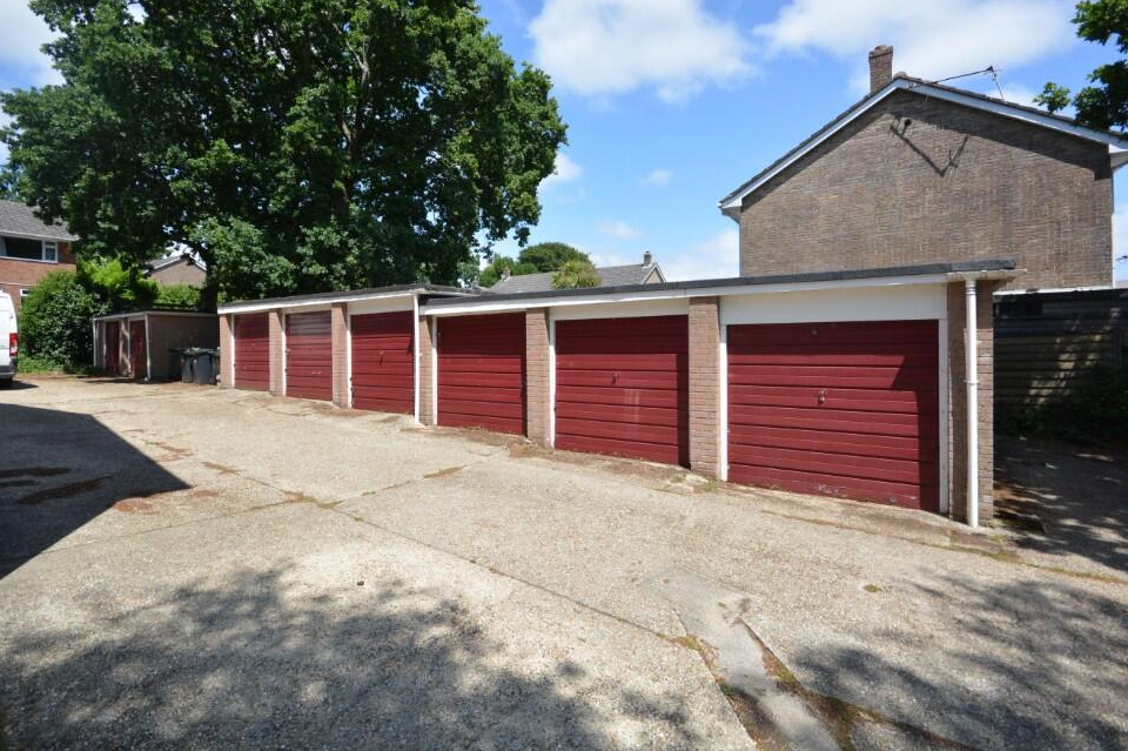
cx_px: 556
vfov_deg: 73.6
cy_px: 353
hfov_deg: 96.8
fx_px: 501
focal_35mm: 16
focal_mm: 10
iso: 400
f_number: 8
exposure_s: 1/800
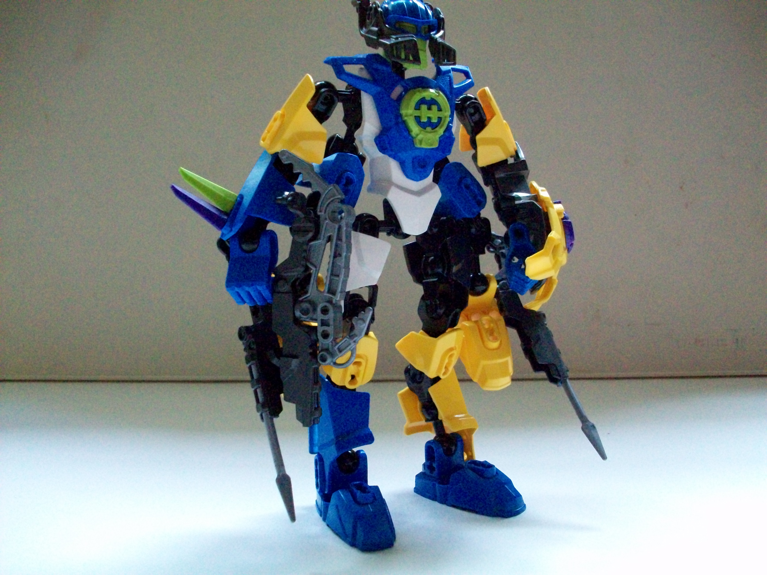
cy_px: 288
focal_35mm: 34
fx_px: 753
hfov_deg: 54.0
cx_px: 384
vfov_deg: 41.8
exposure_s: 1/50
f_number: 2.8
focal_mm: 5.7
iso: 640
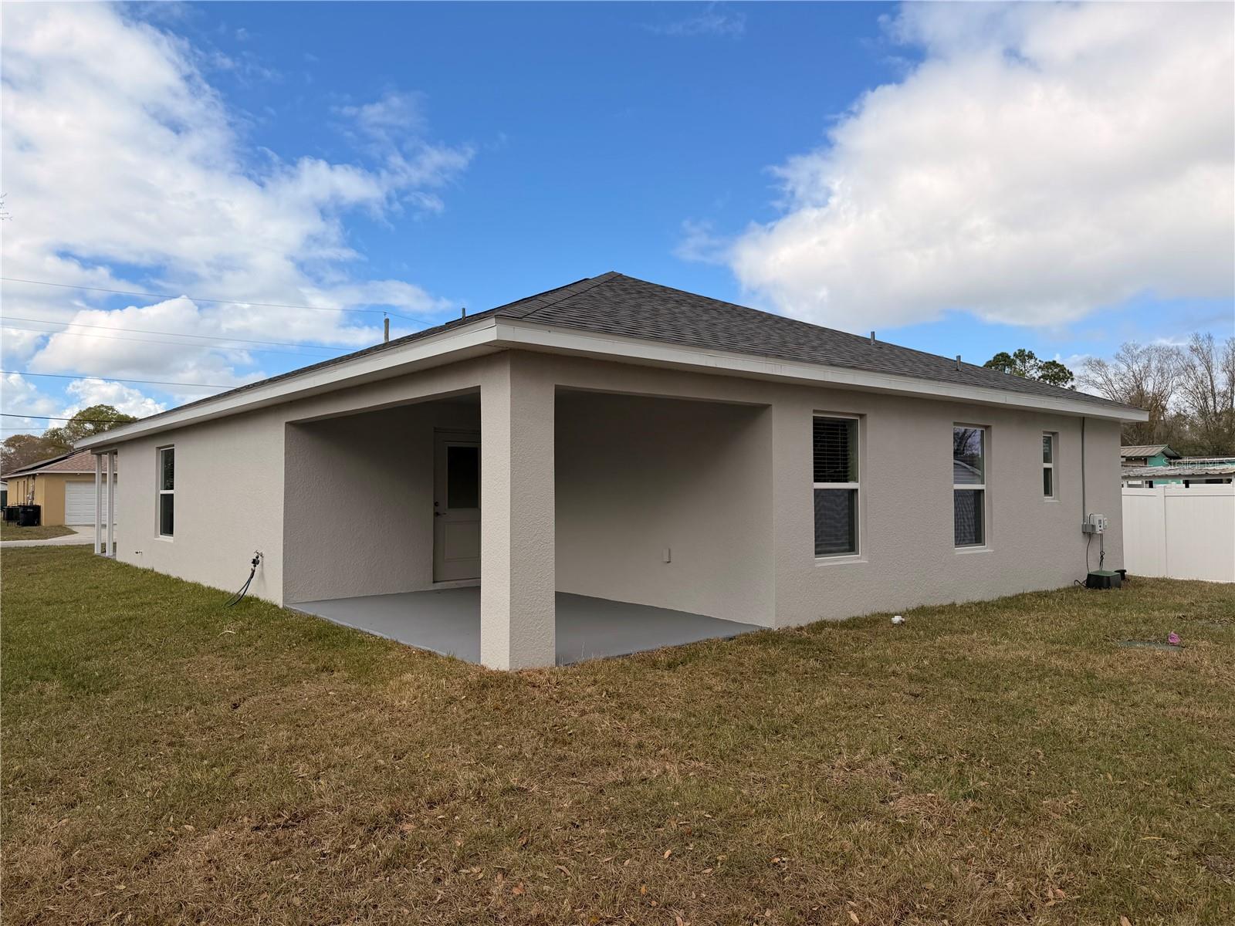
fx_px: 856
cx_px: 618
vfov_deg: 56.8
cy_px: 463
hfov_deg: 71.6
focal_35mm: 24
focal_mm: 6.76
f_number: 1.78
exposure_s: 1/5319
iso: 80
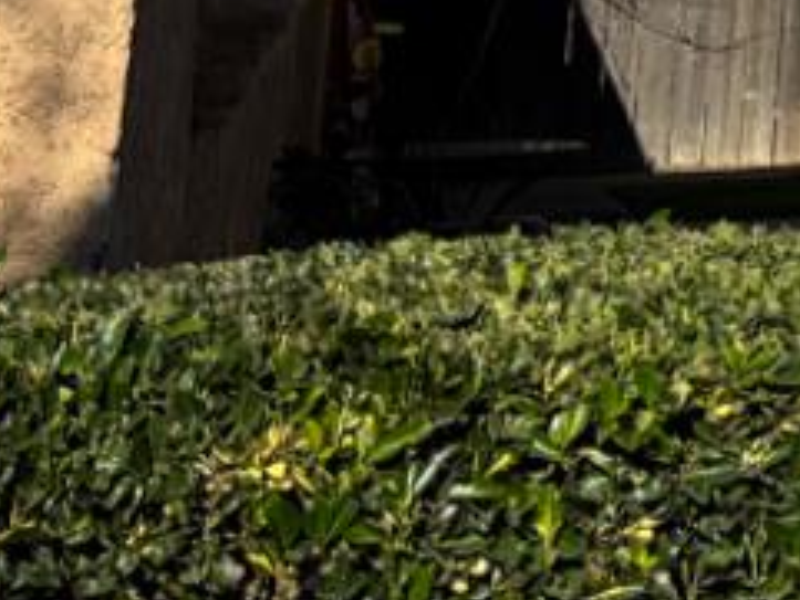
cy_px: -1056
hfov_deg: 10.2
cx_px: 2071
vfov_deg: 8.1
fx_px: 3746
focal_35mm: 162
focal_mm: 5.96
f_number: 1.6
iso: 50
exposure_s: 1/3534
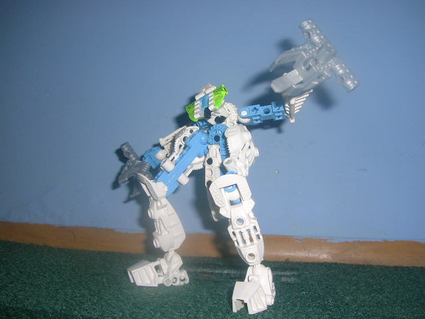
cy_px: 160
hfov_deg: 52.6
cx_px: 212
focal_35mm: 35
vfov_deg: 40.7
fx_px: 430
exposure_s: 1/60.1
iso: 50
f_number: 4.8
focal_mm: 5.4
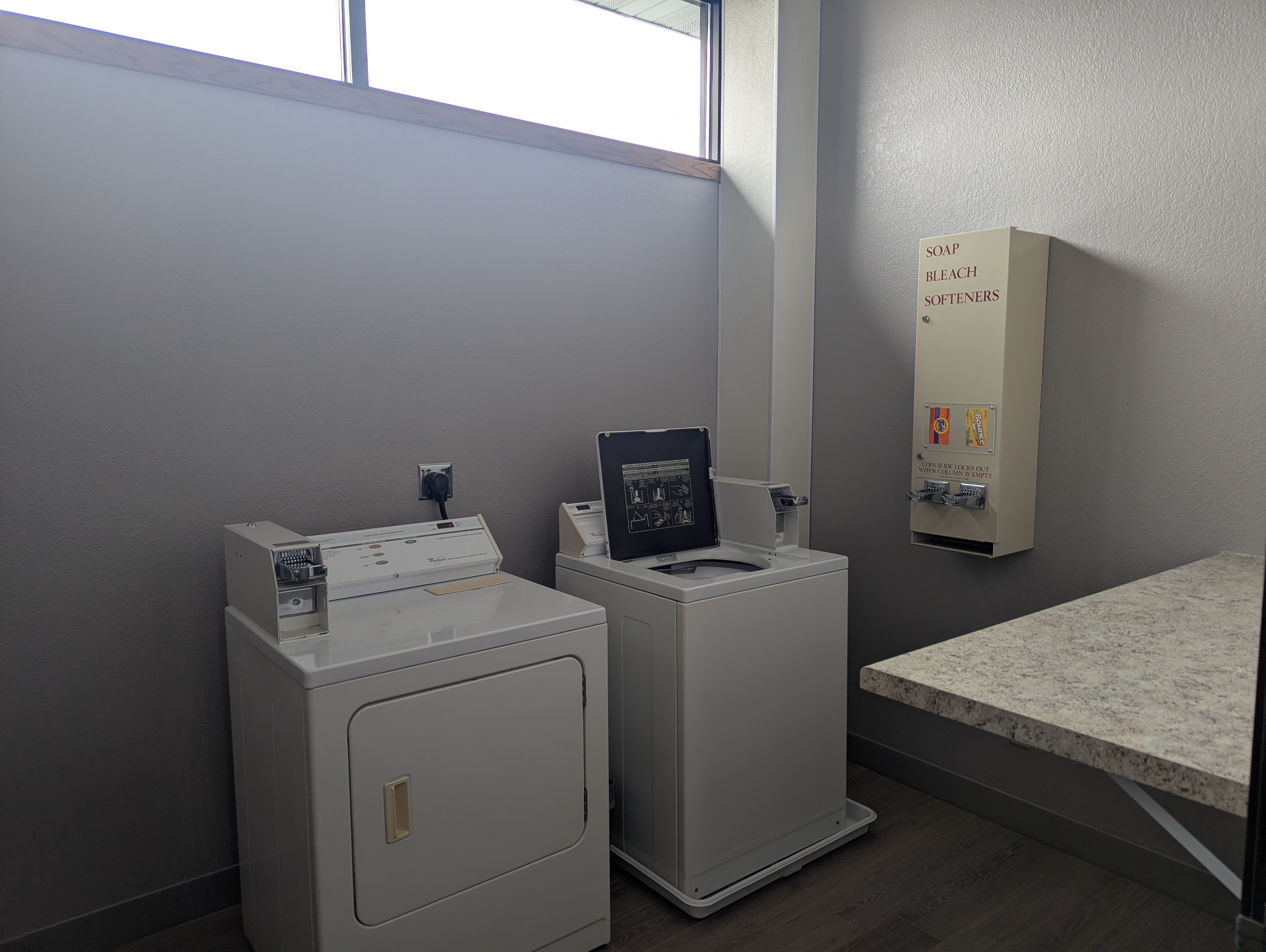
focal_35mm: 24
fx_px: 879
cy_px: 476
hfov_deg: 71.5
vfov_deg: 56.9
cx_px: 633
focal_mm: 6.81
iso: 31
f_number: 1.85
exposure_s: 1/30
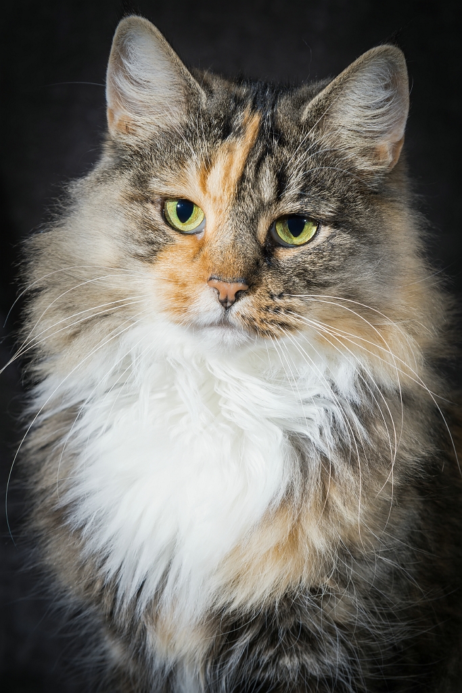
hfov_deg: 6.8
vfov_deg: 10.2
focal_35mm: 202
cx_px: 231
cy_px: 346
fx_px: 3897
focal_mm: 135
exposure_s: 1/160
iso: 100
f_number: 7.1
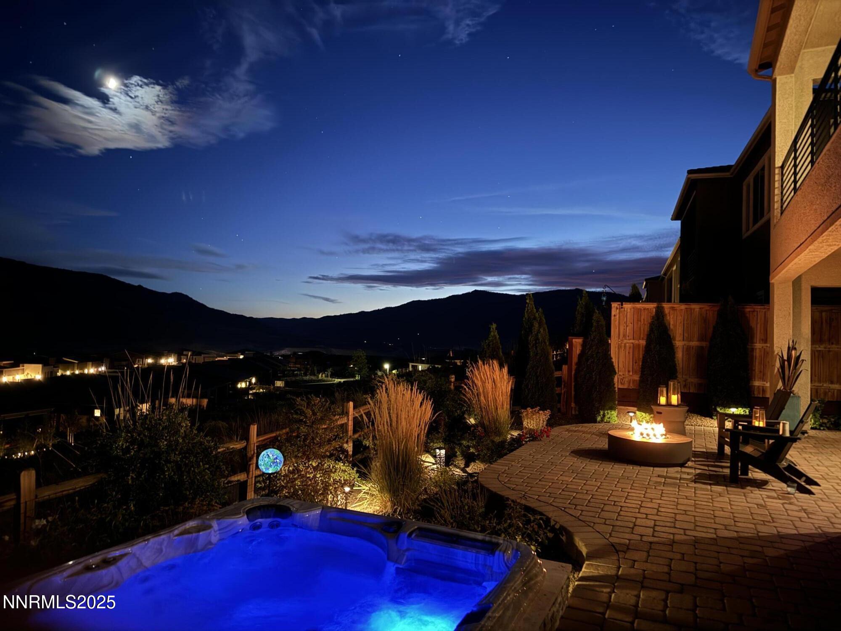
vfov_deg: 56.8
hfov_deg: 71.6
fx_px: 583
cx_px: 420
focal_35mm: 24
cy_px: 316
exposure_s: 1/2
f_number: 1.78
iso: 1250
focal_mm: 6.76
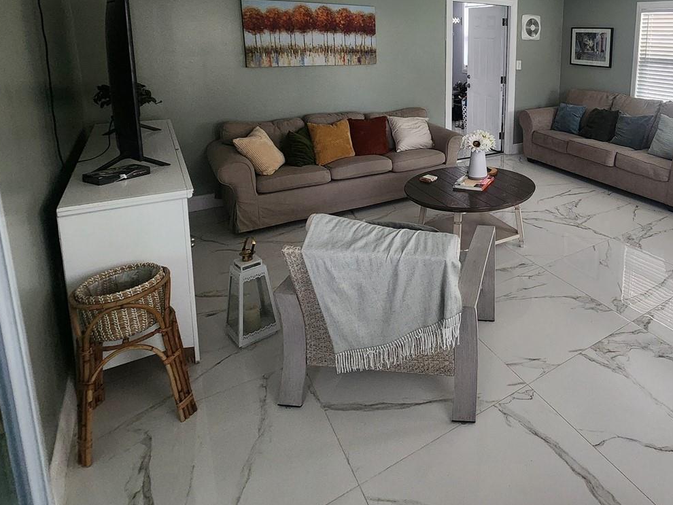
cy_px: 112
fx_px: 408
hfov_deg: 72.2
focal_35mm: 21
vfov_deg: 59.3
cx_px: 523
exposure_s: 1/60
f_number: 2.2
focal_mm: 2.2
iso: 200
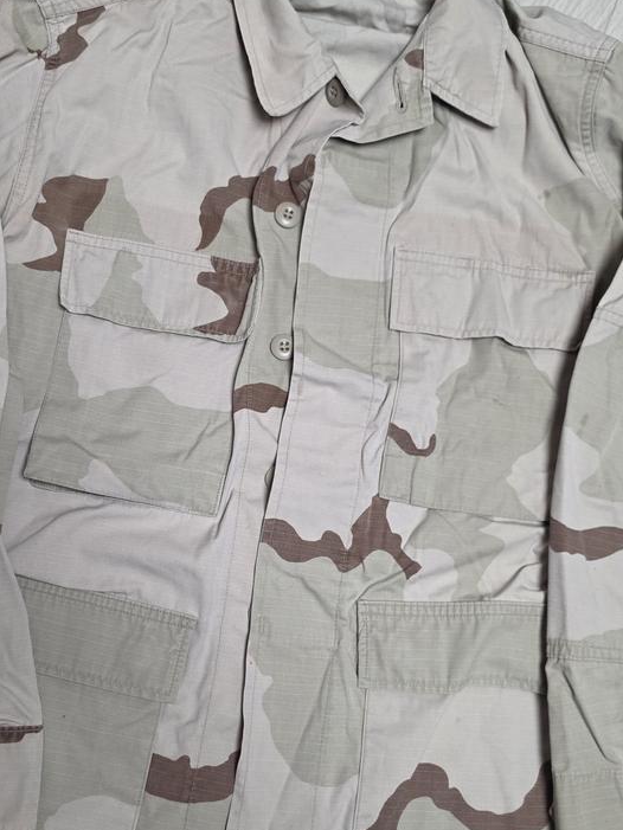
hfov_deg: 34.3
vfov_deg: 44.7
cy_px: 459
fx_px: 1008
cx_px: 283
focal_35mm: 42
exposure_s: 1/120
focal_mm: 6.5
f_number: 1.4
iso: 250
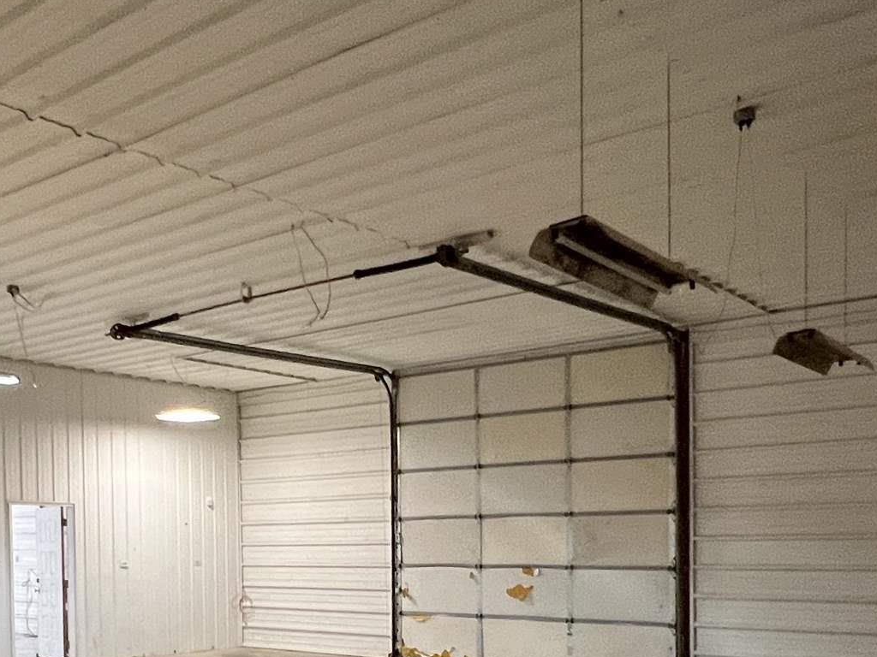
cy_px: 566
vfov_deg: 35.1
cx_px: 310
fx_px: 988
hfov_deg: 47.3
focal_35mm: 39
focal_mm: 1.57
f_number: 1.8
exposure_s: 1/60
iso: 320
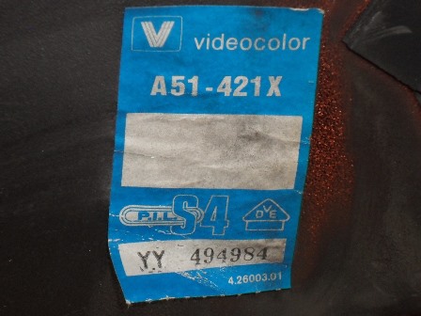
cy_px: 158
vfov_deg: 10.6
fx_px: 1703
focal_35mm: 140
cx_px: 210
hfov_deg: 14.1
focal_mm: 25
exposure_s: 1/60
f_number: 16.4
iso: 200
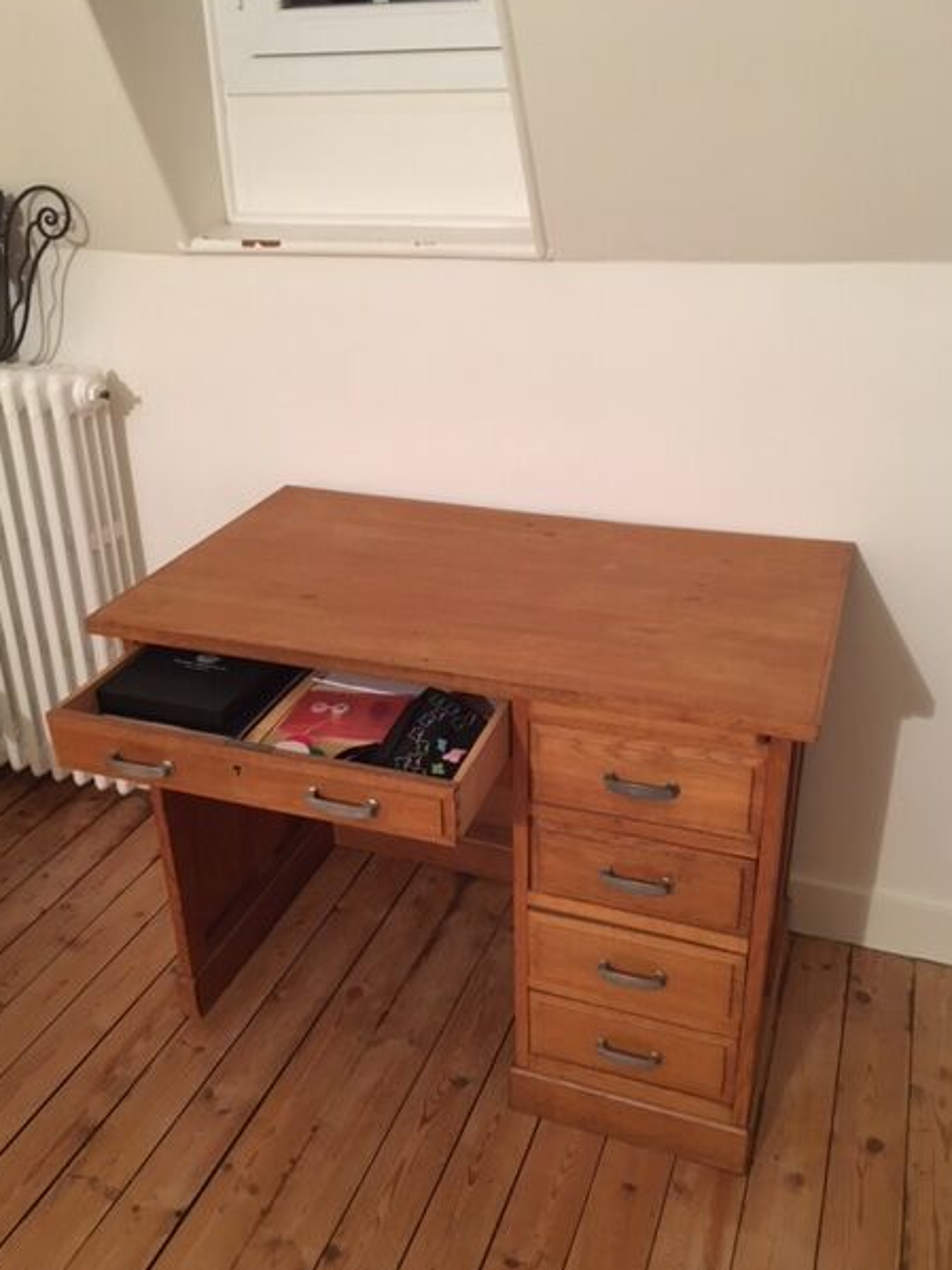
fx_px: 1137
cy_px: 657
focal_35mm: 31
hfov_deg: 45.4
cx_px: 462
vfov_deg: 58.3
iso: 400
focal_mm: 4.15
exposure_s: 1/17
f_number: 2.2
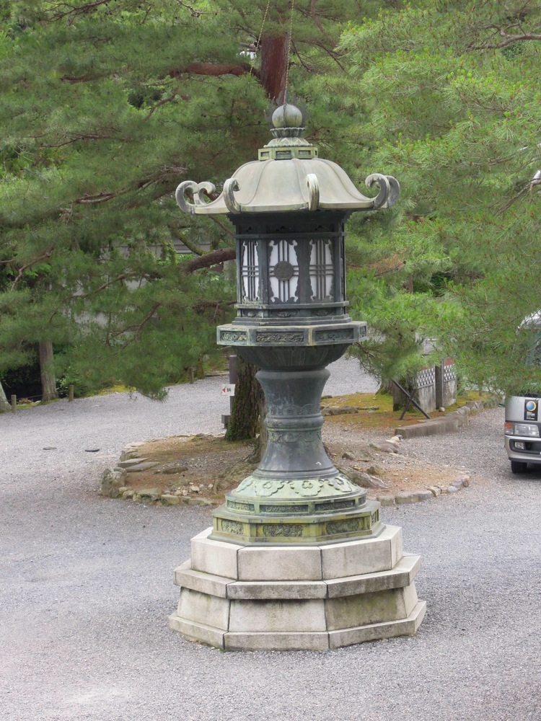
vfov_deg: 19.6
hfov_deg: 14.8
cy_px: 360
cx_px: 270
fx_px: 2084
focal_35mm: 100
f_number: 5.5
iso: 220
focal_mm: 17.9
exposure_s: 1/125
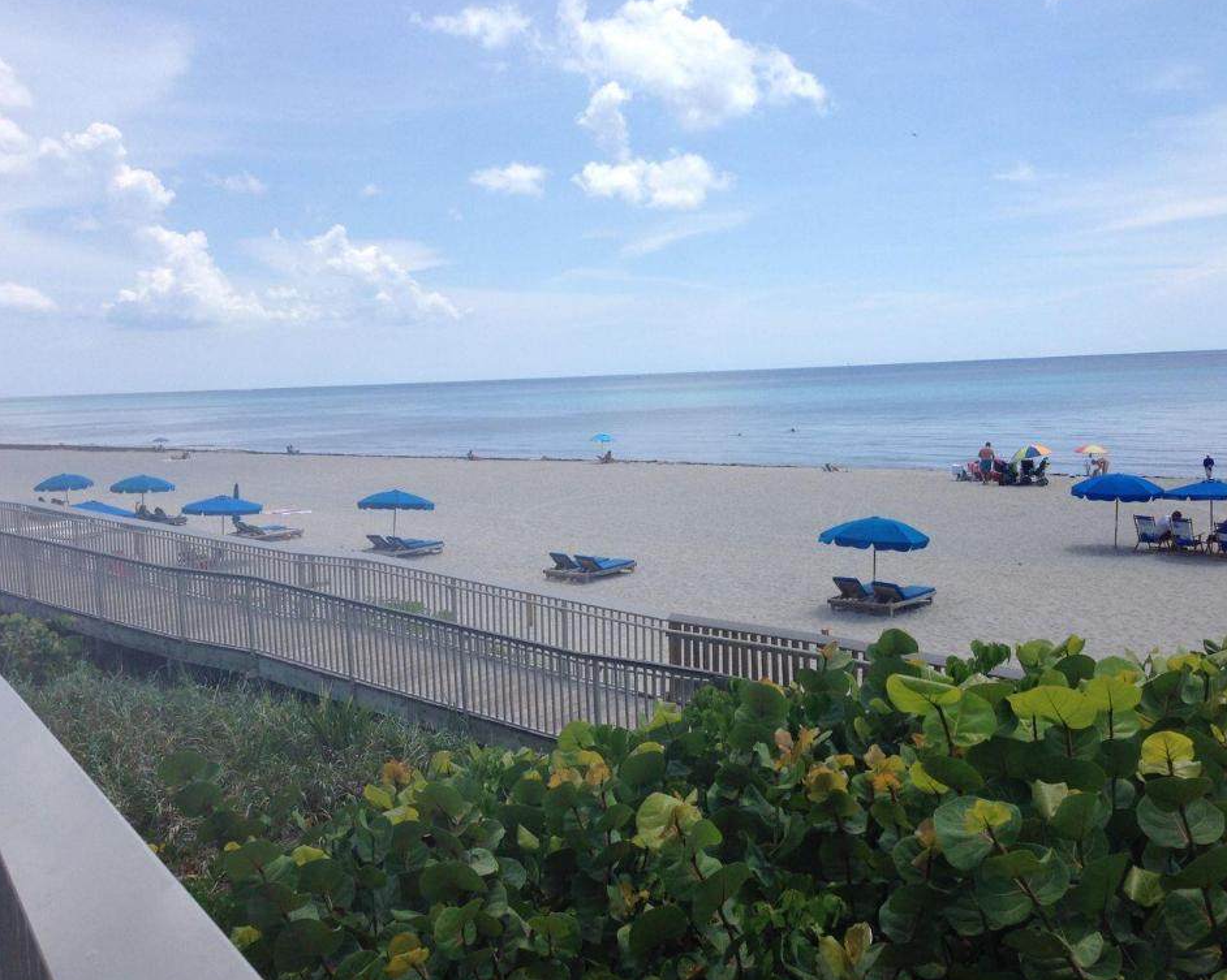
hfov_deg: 51.5
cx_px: 602
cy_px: 493
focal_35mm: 35
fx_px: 1271
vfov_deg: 42.2
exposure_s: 1/1748
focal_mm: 4.12
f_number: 2.4
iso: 50
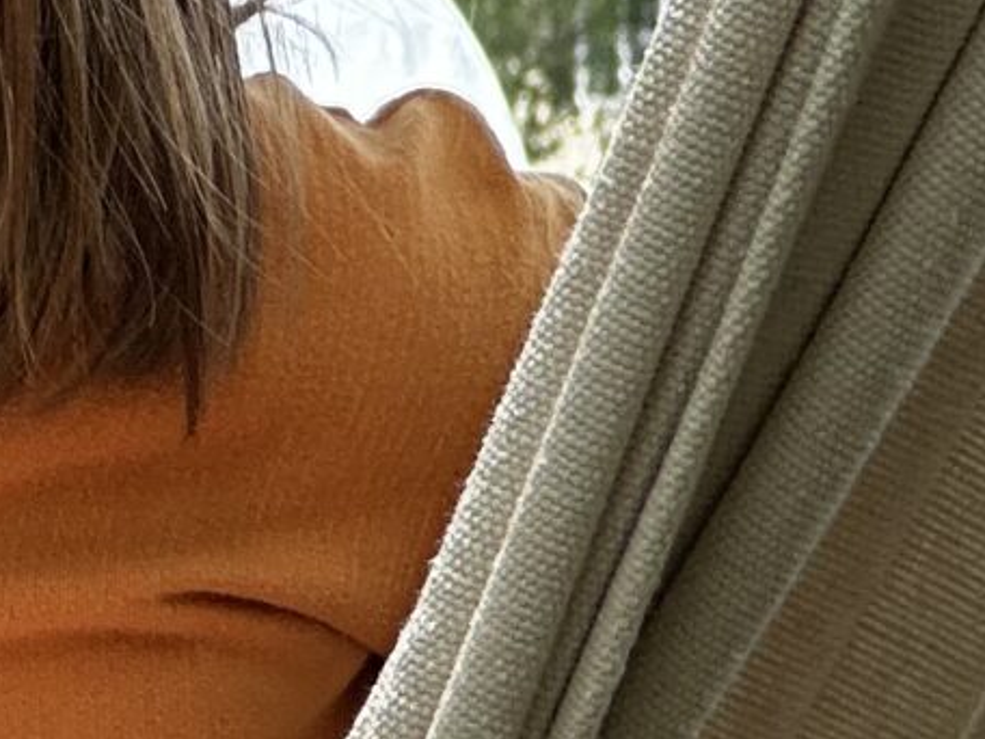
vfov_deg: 3.4
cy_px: 398
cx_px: -808
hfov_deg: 4.5
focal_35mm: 432
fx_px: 12293
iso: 32
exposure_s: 1/232
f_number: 2.8
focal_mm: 9
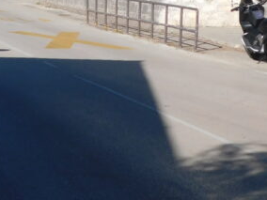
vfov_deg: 10.0
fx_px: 1111
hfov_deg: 13.4
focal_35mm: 144
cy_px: -100
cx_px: -37
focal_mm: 7.1
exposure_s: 1/1250
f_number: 3.6
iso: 125
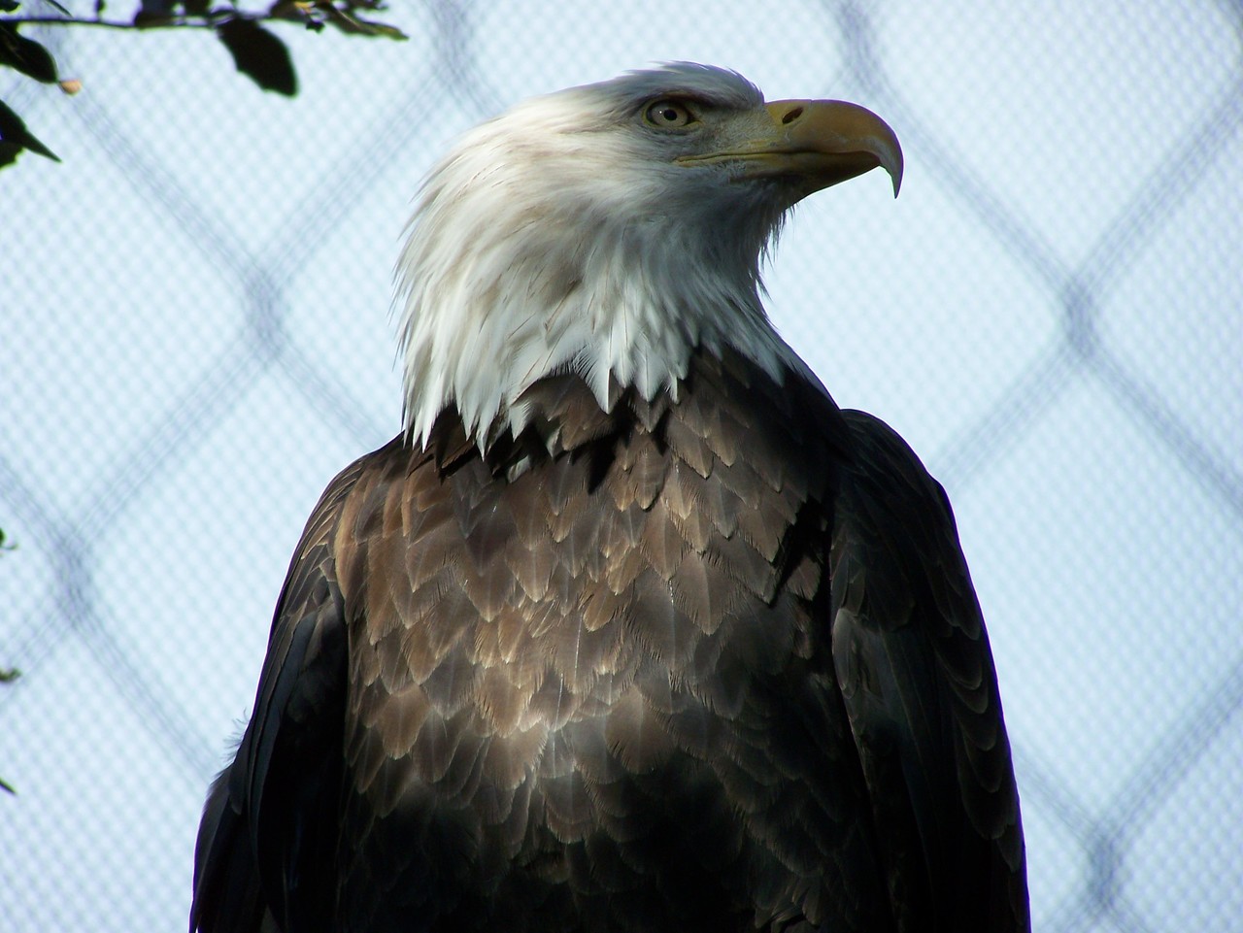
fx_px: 13650
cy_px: 466
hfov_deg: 5.2
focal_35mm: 380
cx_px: 622
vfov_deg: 3.9
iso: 100
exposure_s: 1/1000
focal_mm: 63
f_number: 3.7
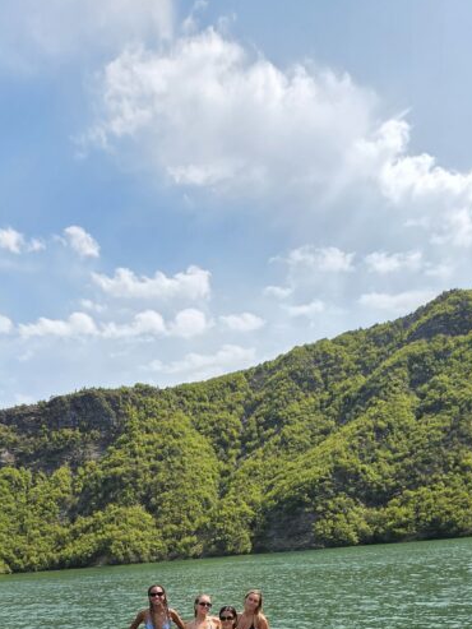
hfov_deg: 50.1
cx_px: 142
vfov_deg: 50.8
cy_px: 646
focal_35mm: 27
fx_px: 491
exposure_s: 1/2314
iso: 40
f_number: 1.9
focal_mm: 2.2
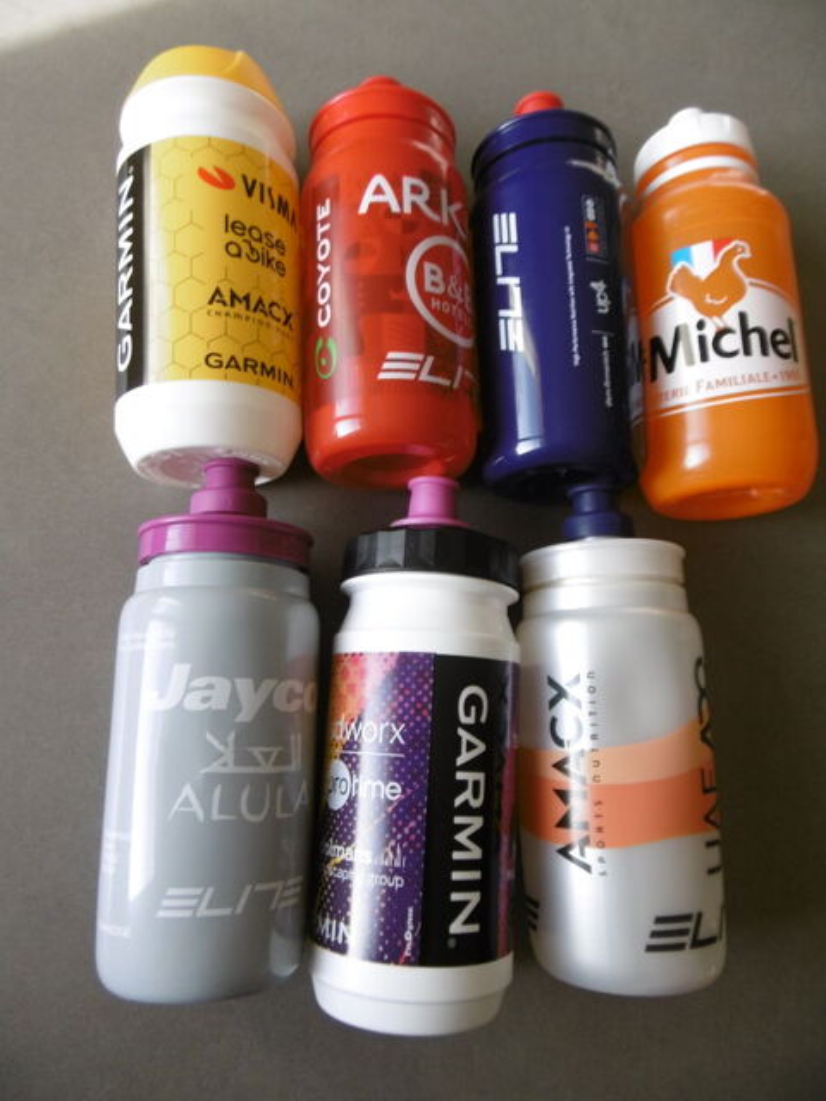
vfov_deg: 71.6
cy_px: 550
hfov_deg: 56.8
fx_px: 764
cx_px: 413
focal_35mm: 24
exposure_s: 1/60
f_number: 3.1
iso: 100
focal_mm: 4.3
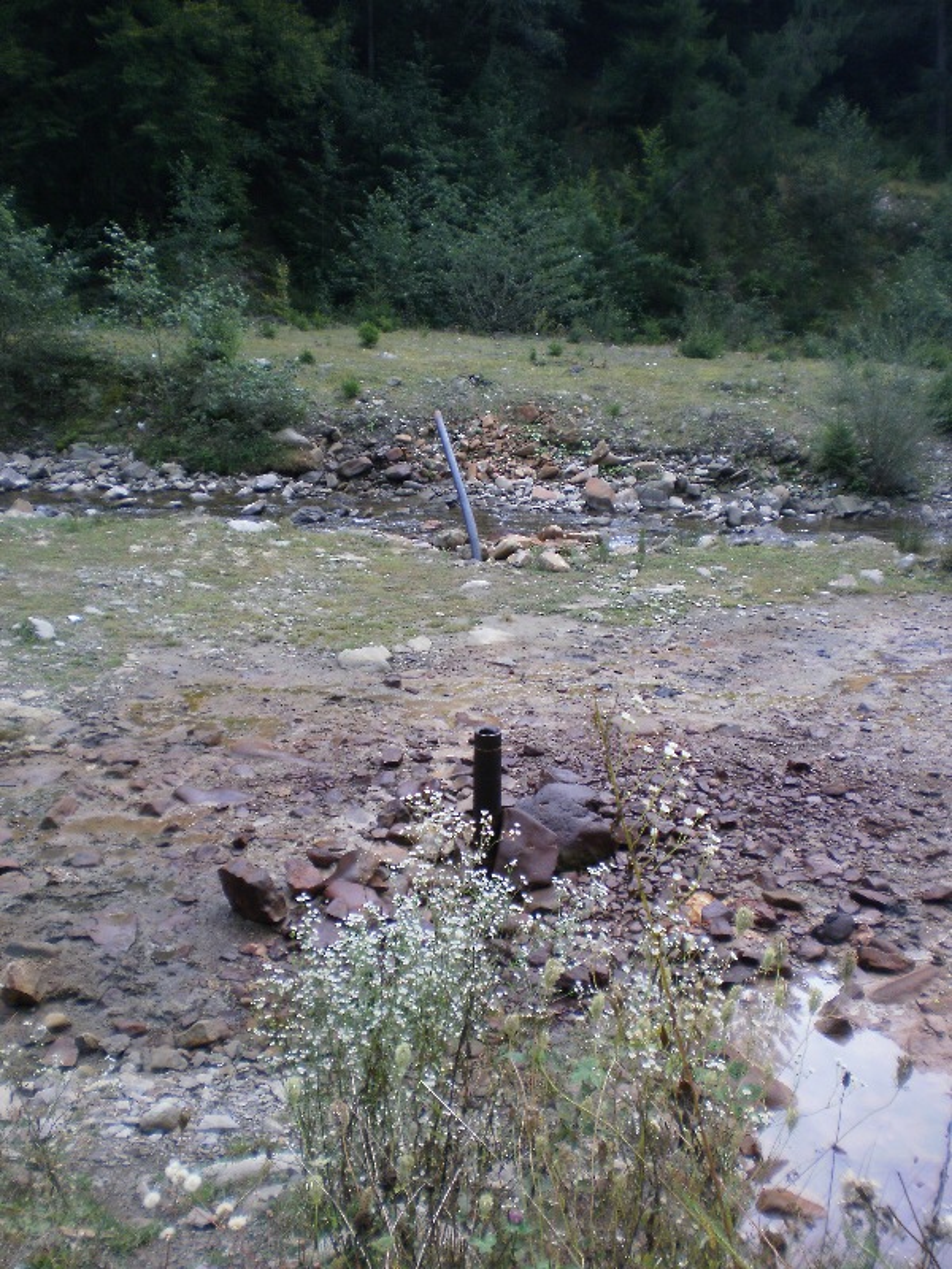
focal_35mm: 38
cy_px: 634
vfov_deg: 49.0
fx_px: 1393
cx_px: 476
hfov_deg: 37.7
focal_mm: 6.3
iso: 100
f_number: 3.1
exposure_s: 1/160
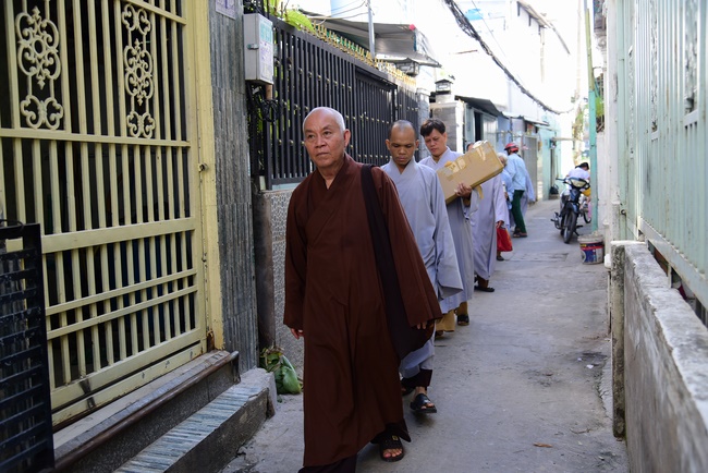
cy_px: 236
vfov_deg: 38.9
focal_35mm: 34
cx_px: 354
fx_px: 669
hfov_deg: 55.8
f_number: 4
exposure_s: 1/200
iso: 320
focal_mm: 34
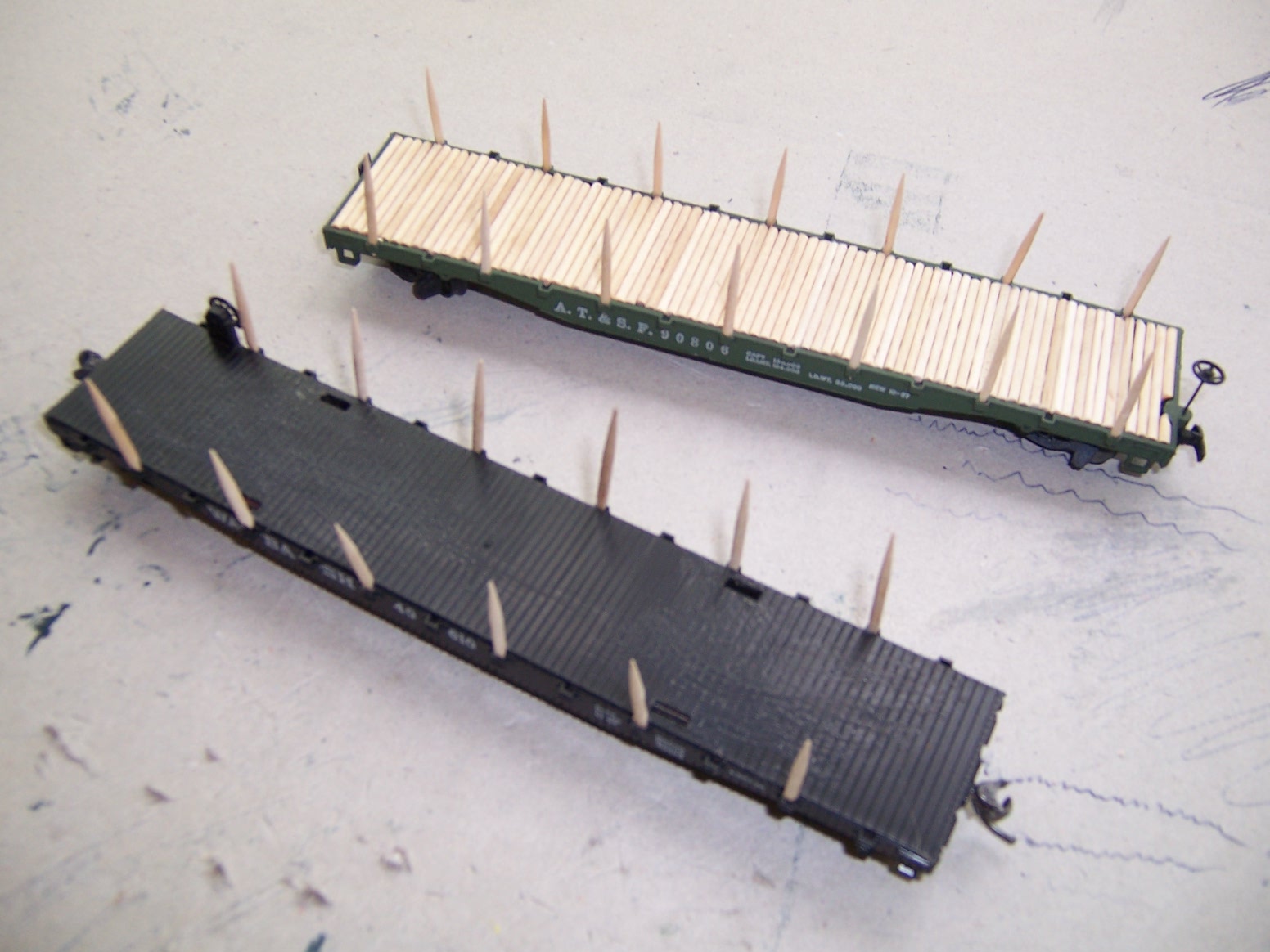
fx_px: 1211
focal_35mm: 33
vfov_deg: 42.9
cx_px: 635
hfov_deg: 55.4
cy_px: 476
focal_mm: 5.5
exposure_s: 1/60
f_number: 2.8
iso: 80
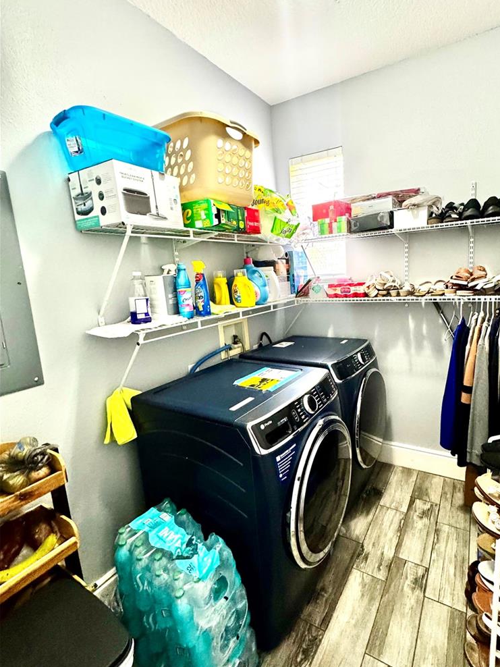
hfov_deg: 73.8
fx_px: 327
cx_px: 303
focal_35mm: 17
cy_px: 324
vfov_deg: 91.0
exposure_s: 1/60
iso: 400
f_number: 2.2
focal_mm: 2.22
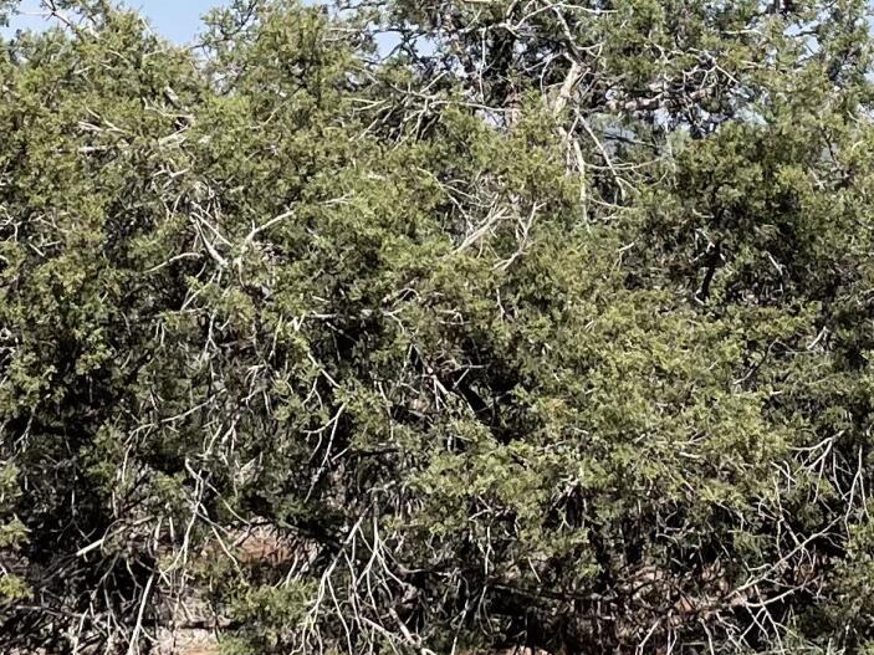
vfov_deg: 12.7
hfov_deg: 17.6
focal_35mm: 111
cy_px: -281
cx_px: 671
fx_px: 2802
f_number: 1.6
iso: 32
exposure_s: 1/3861
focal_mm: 4.2
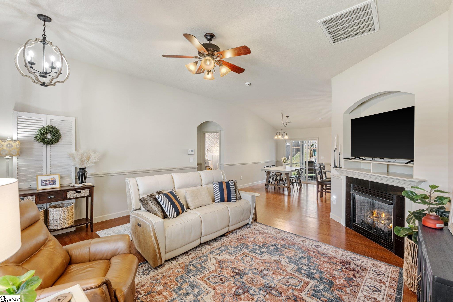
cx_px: 226
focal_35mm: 16
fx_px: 201
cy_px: 151
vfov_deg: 73.7
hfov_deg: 96.7
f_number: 8
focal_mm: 16
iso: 320
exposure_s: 1/2
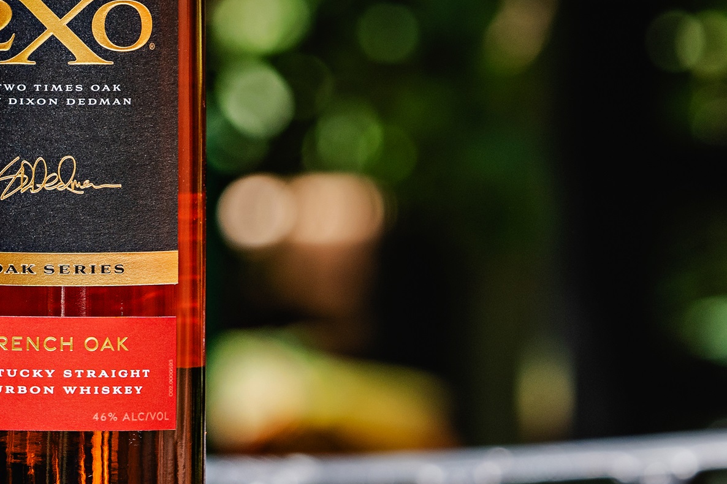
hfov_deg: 4.7
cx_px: 262
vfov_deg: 3.1
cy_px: -35
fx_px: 8802
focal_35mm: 436
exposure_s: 1/500
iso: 200
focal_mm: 129
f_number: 5.6
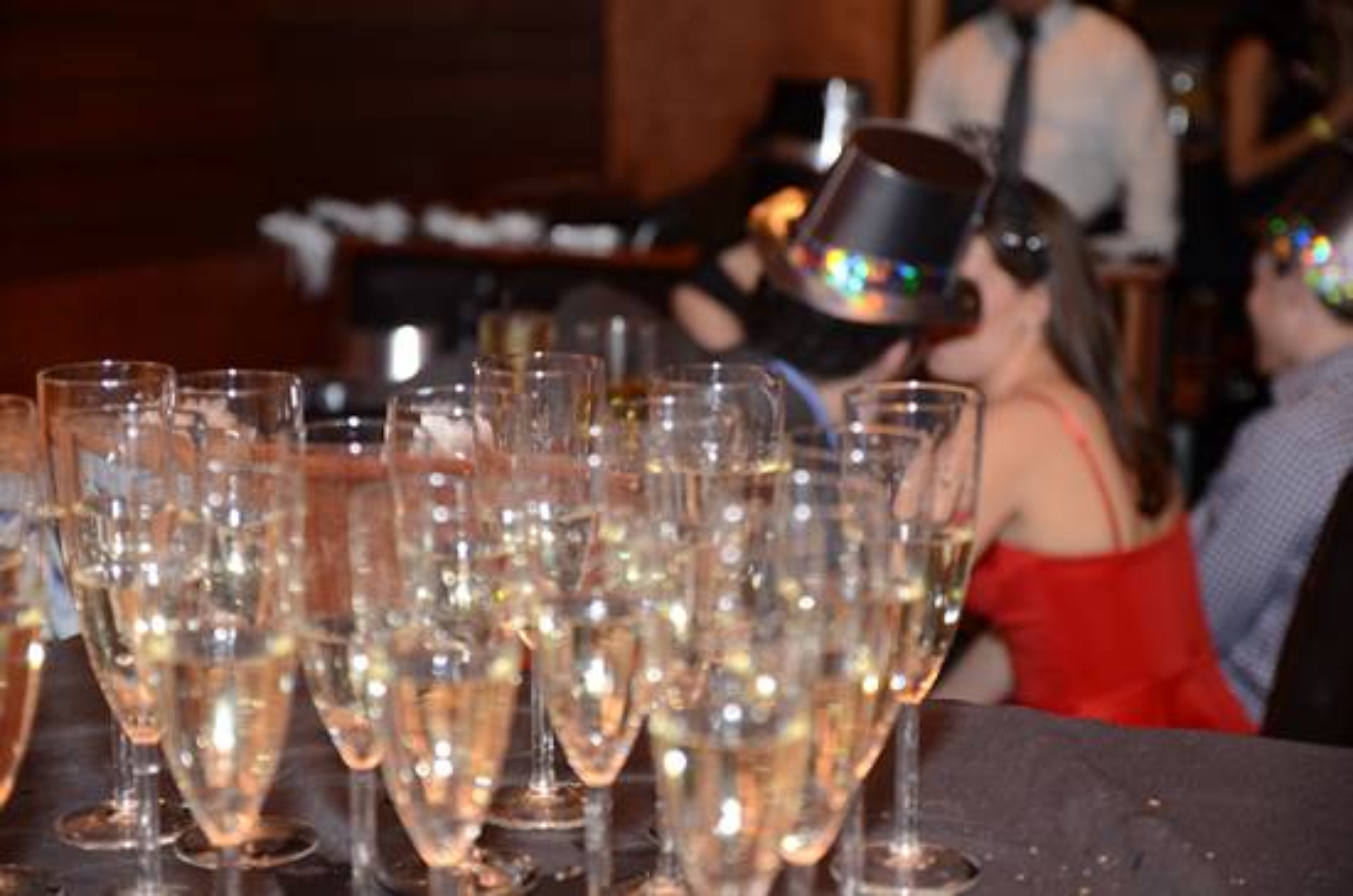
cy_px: 448
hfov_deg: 27.1
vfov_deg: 18.1
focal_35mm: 75
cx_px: 676
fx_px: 2812
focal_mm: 50
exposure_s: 1/30
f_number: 2.8
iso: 1250
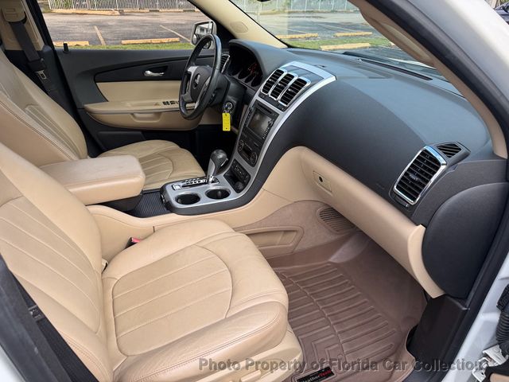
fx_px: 353
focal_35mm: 24
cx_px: 254
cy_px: 191
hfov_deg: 71.6
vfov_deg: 56.8
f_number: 1.78
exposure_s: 1/453
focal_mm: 6.76
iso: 80
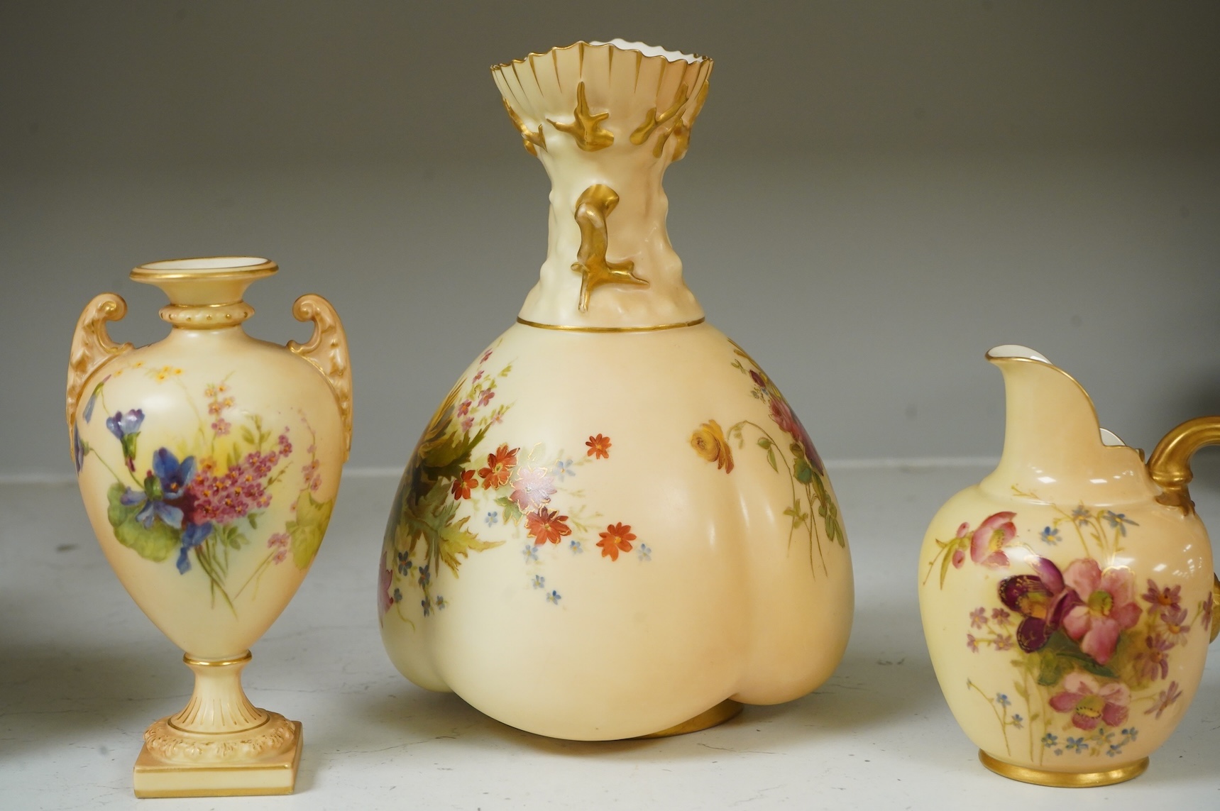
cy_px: 406
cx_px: 610
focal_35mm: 64
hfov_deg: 31.4
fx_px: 2167
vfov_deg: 21.2
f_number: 9
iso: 2500
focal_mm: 64
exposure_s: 1/80
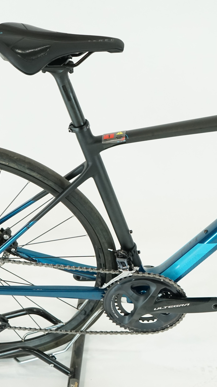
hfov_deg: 18.3
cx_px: 182
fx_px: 665
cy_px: 172
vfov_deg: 32.3
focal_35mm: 65
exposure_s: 1/200
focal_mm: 32
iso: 1600
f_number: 5.6
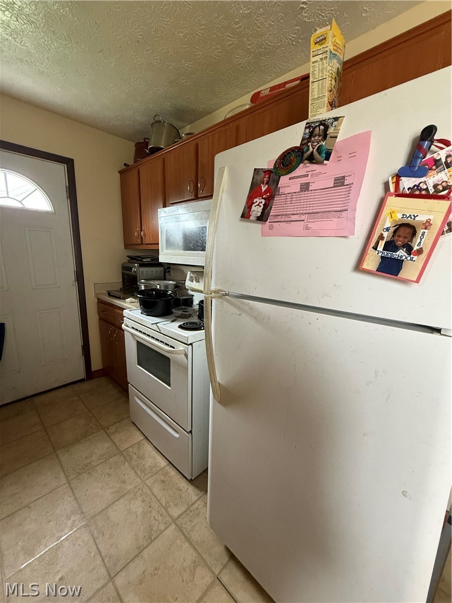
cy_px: 302
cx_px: 226
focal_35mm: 14
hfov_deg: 85.7
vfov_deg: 102.1
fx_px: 244
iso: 500
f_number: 2.2
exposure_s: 1/60
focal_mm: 2.22
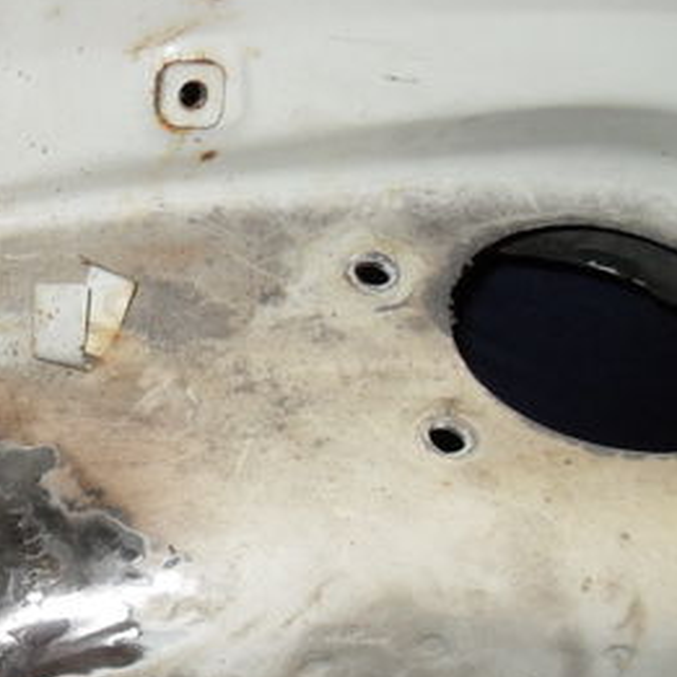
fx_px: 1682
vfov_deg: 22.3
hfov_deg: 21.5
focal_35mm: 76
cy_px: 586
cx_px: -86
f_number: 2.8
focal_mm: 6.2
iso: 200
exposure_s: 1/45
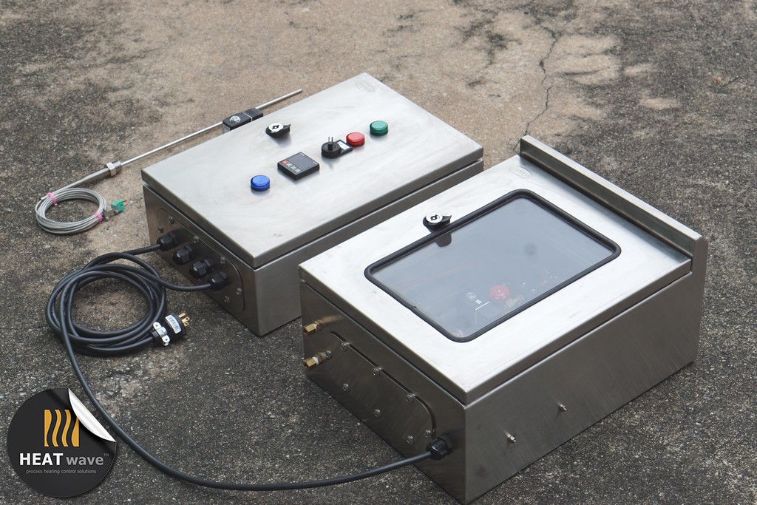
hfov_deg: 27.0
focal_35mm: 75
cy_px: 252
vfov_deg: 18.2
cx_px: 378
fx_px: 1577
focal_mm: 50
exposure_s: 1/125
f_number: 7.1
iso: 100
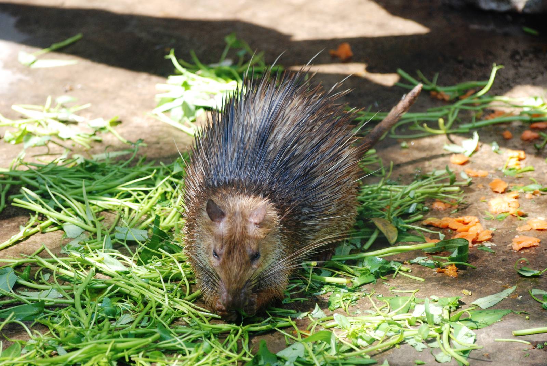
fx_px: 3423
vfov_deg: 6.1
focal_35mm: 225
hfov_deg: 9.1
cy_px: 183
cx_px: 274
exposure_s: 1/200
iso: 400
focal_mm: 150
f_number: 4.5
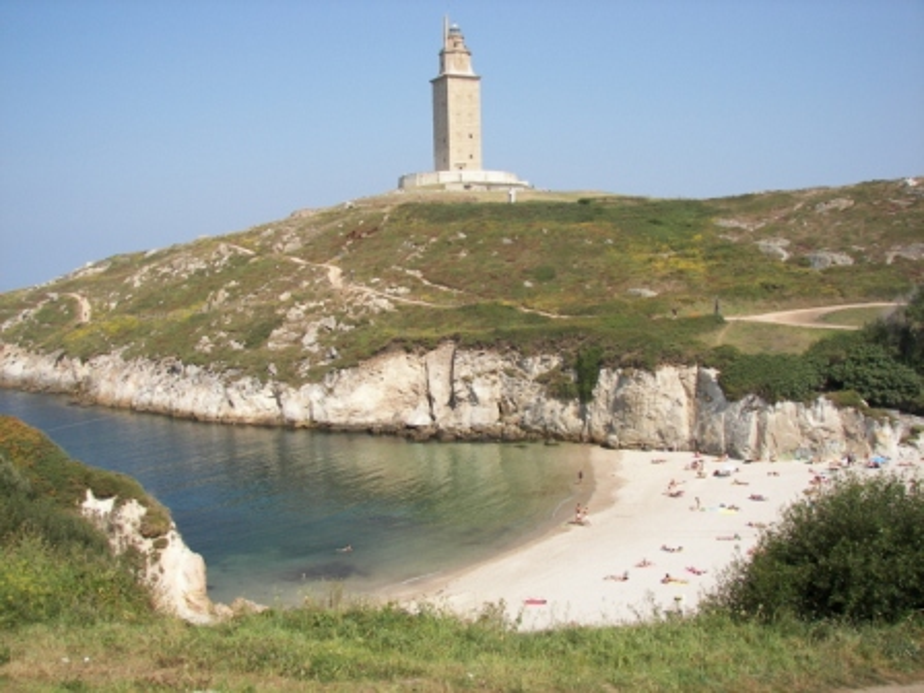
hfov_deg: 51.4
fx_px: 961
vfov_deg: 39.7
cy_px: 346
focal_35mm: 36
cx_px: 462
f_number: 2.8
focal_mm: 6
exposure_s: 1/1000
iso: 50
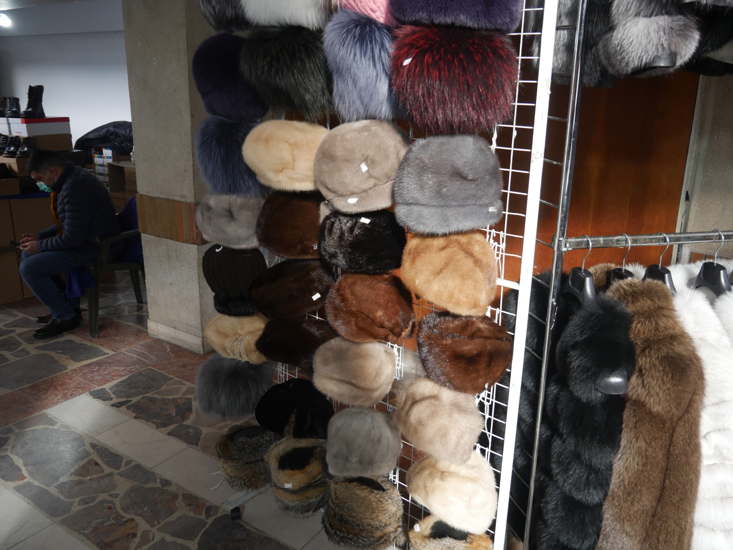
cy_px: 260
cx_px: 407
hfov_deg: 65.1
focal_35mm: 27
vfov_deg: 51.3
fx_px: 572
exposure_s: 1/60
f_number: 3.5
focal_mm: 12
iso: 250
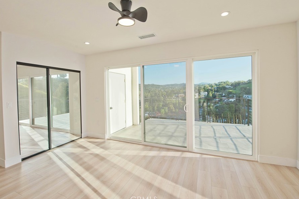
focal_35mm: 16
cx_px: 145
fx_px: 133
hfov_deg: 96.7
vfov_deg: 73.6
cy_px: 91
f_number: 7.1
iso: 400
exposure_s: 1/500
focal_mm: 14
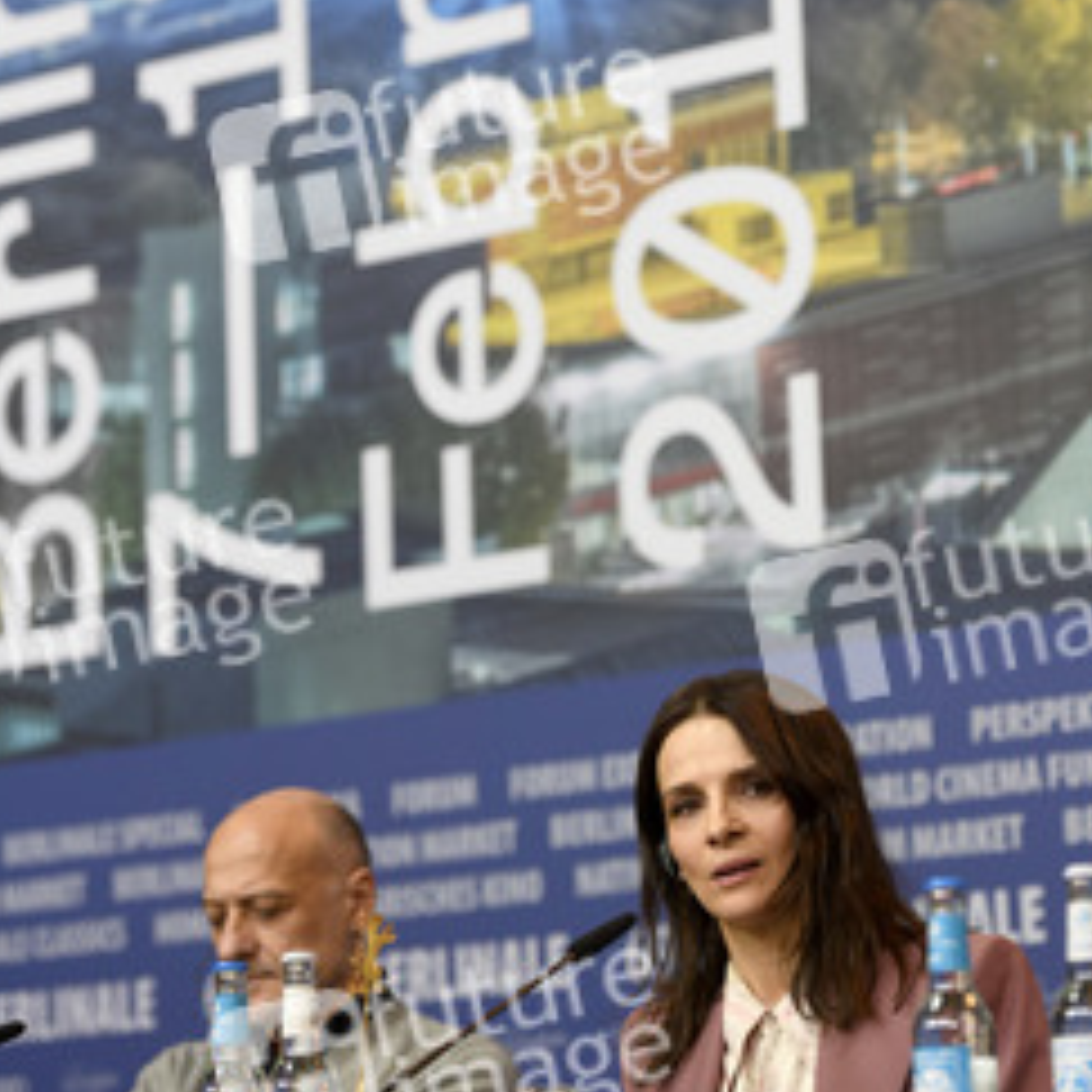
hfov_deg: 11.9
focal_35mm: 147
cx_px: 571
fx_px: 5246
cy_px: 382
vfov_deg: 11.9
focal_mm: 105
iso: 1250
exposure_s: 1/320
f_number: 3.5
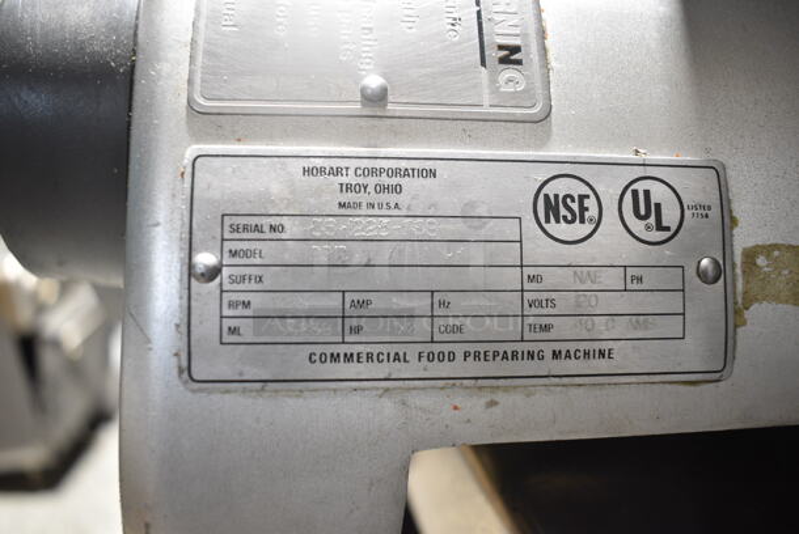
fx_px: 700
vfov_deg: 41.8
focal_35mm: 32
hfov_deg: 59.4
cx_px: 400
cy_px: 267
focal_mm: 21
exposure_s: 1/30
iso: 1250
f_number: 3.8
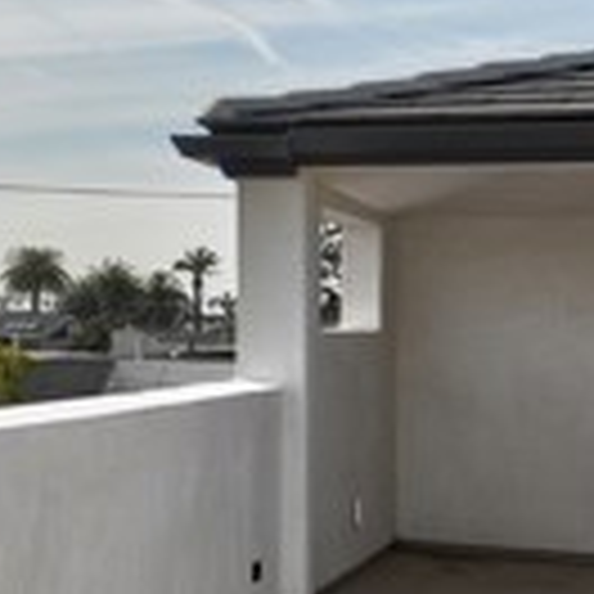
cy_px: 349
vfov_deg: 23.3
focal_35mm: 74
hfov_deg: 22.0
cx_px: -72
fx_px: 1437
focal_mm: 12
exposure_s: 1/1250
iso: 125
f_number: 6.3
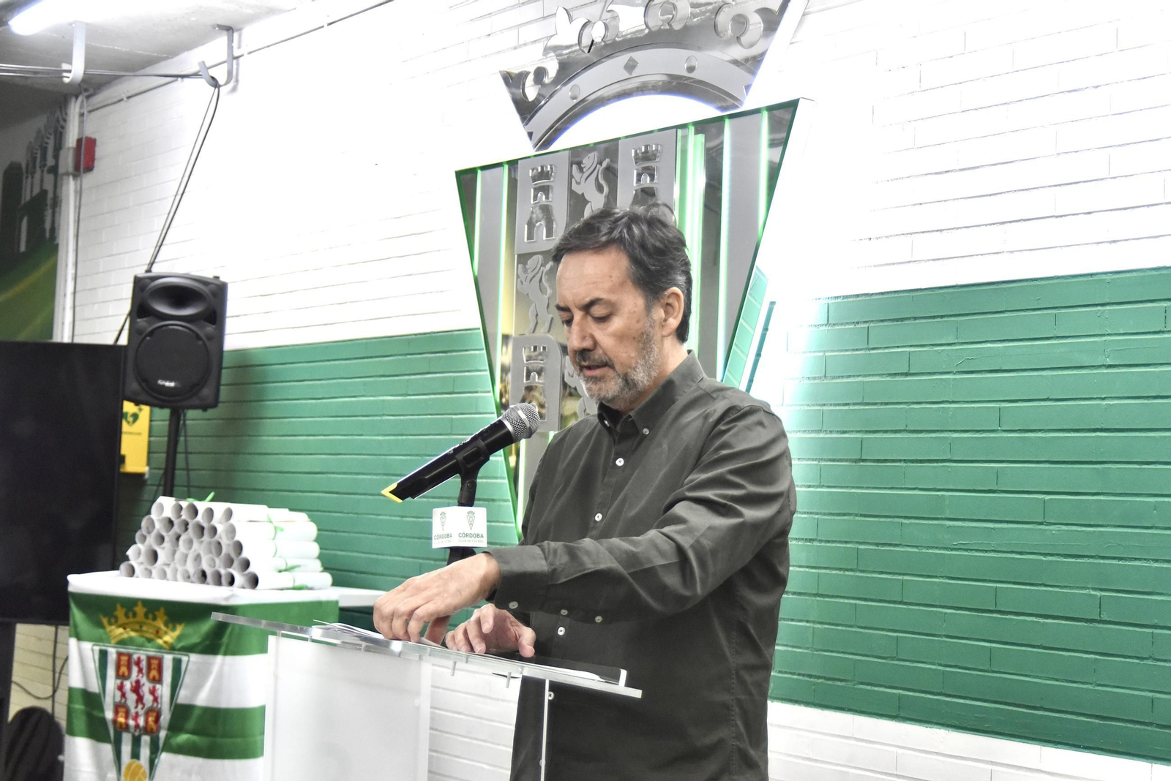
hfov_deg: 36.2
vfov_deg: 24.6
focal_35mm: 55
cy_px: 390
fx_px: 1790
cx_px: 586
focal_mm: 55
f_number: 6.3
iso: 3600
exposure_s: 1/160
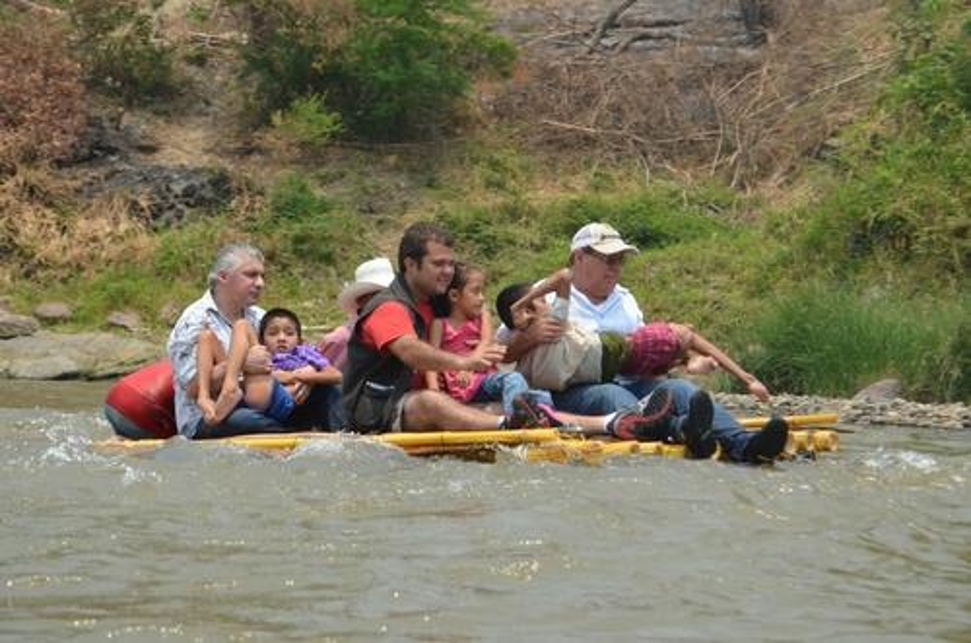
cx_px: 486
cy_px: 322
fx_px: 2220
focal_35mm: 82
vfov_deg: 16.5
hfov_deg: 24.7
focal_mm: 55
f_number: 8
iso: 100
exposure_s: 1/250
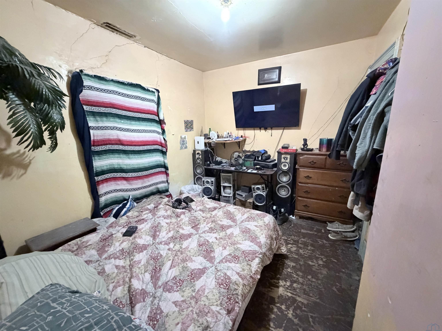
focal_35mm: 14
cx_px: 221
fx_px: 179
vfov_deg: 85.7
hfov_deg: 102.1
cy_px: 166
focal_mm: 2.22
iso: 1250
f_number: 2.2
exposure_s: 1/60
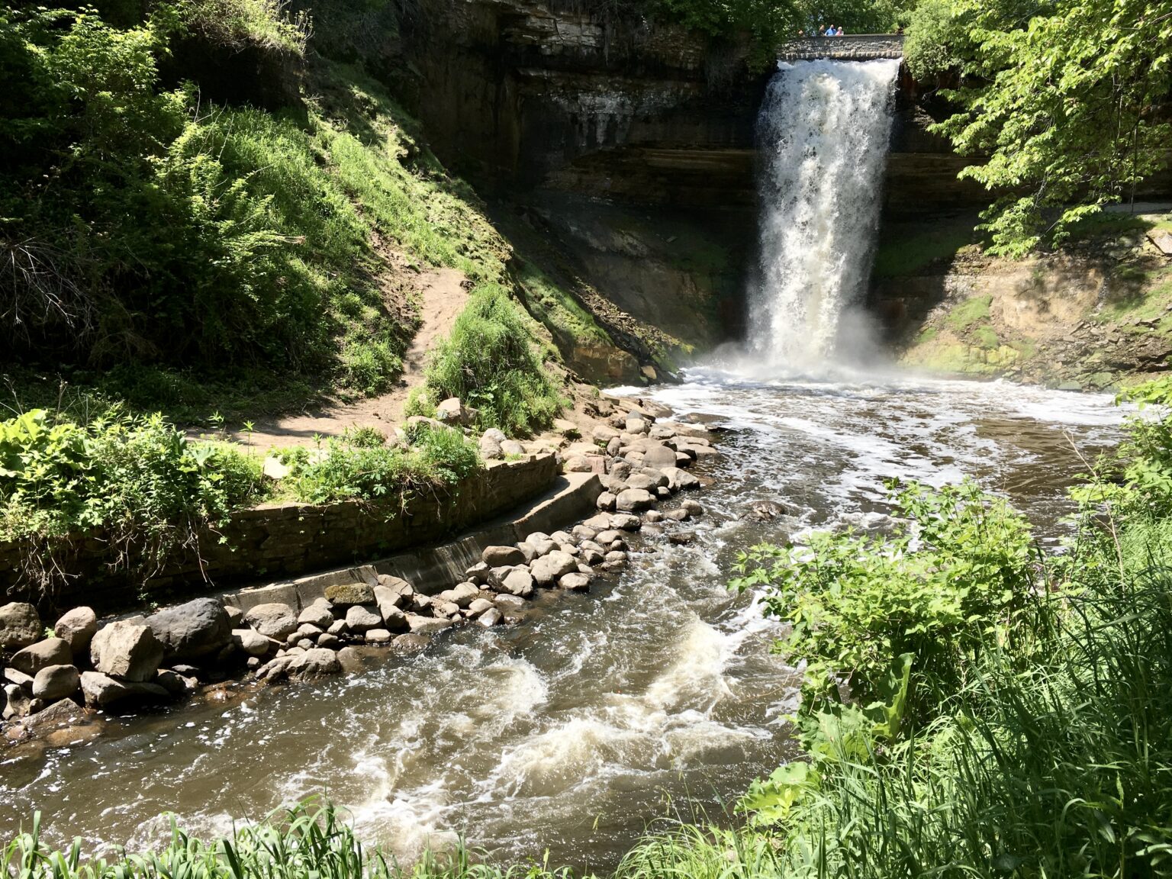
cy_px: 440
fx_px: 982
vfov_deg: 48.2
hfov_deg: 61.7
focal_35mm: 29
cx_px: 586
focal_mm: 4.15
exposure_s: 1/1012
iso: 25
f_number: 2.2
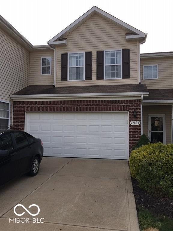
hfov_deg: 48.2
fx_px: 193
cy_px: 116
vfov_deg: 61.7
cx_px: 86
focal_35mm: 29
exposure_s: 1/646
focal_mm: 4.15
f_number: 2.2
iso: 25
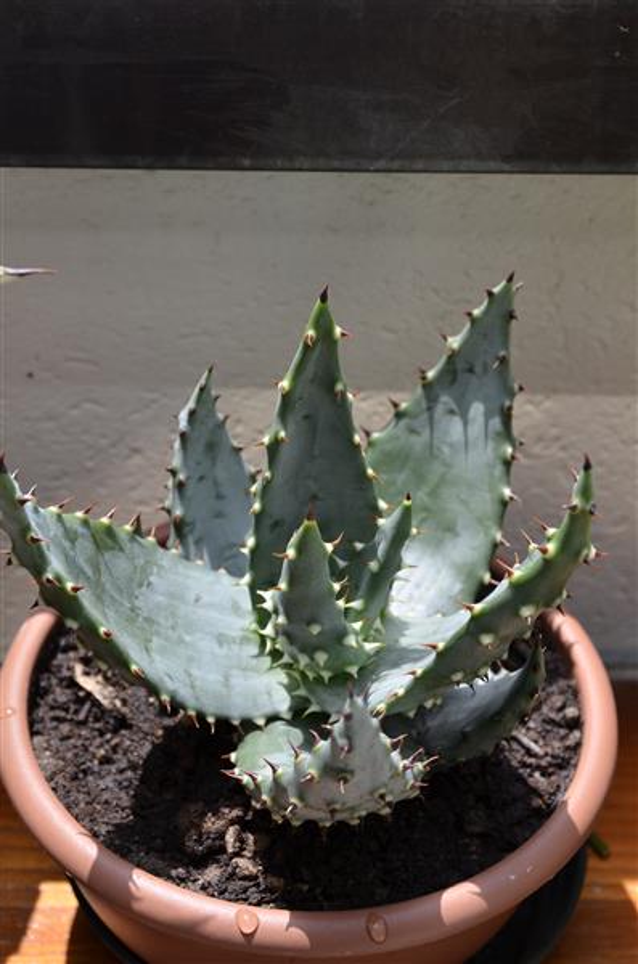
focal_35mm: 75
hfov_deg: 18.1
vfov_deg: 27.1
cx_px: 319
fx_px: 2004
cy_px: 482
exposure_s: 1/160
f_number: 6.3
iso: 100
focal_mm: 50
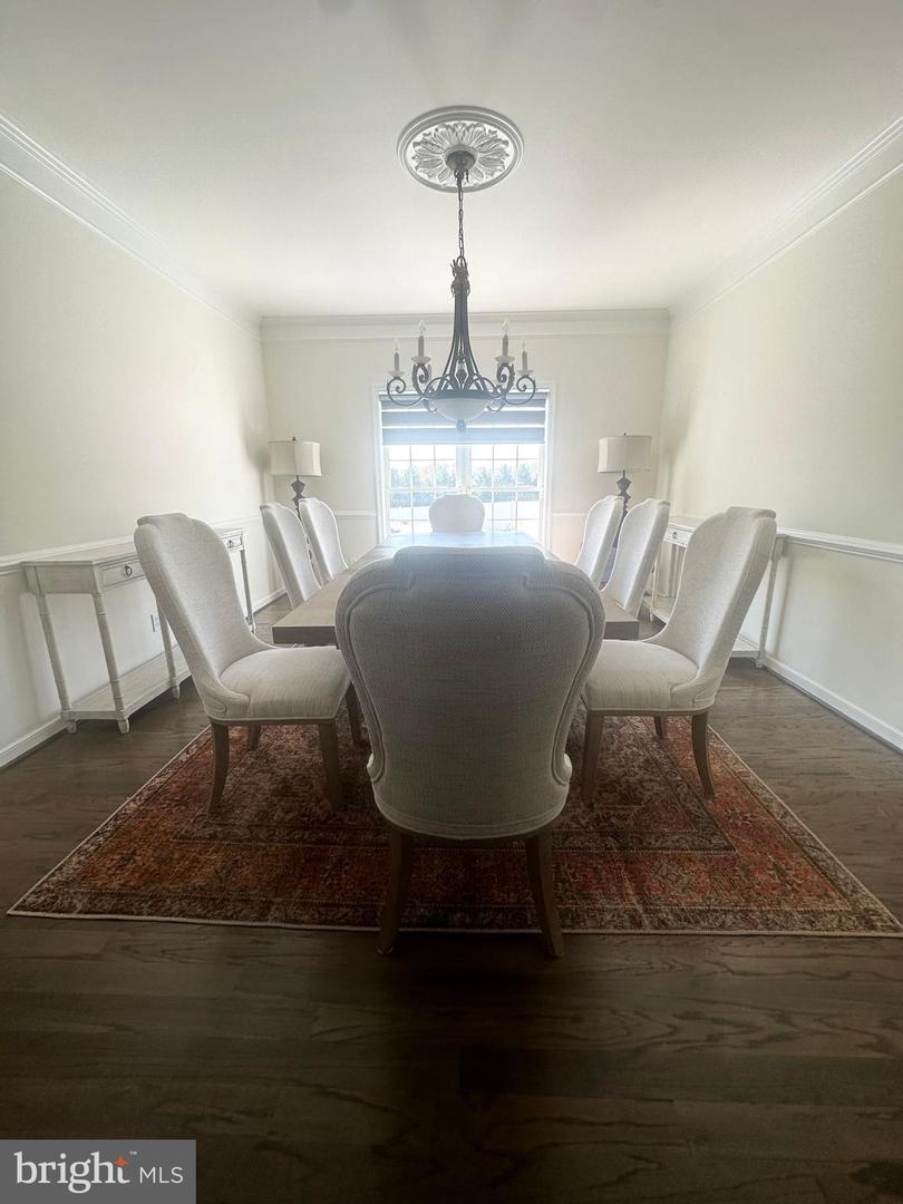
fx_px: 487
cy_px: 602
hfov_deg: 85.7
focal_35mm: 14
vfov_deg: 102.1
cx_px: 452
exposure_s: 1/149
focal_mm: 2.22
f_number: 2.2
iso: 40
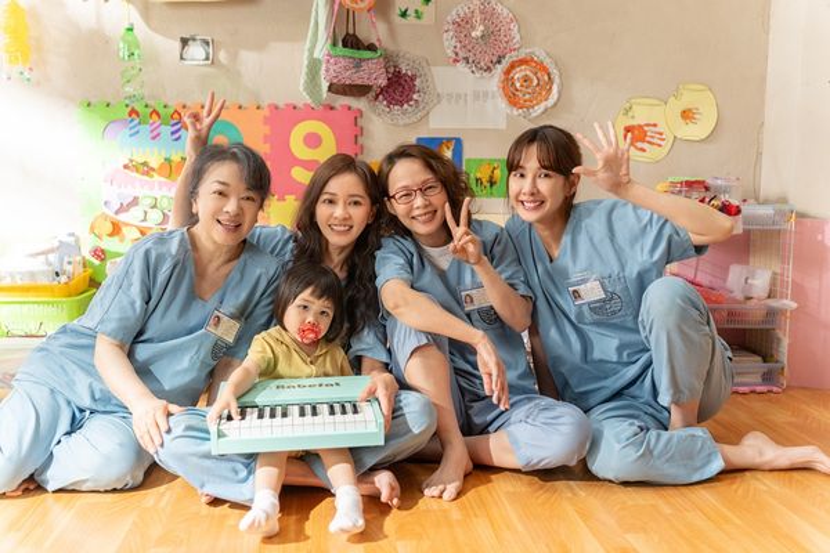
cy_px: 276
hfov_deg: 54.4
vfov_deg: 37.9
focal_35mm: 35
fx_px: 807
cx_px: 415
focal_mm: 35
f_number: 2
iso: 1000
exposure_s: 1/250
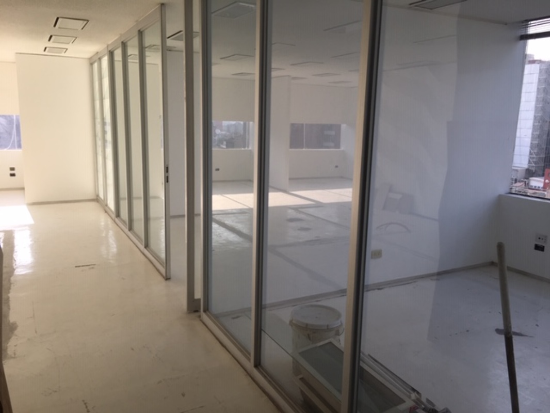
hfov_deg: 61.6
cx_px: 275
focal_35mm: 29
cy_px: 206
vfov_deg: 48.2
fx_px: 461
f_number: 2.2
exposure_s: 1/225
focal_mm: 4.15
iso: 25
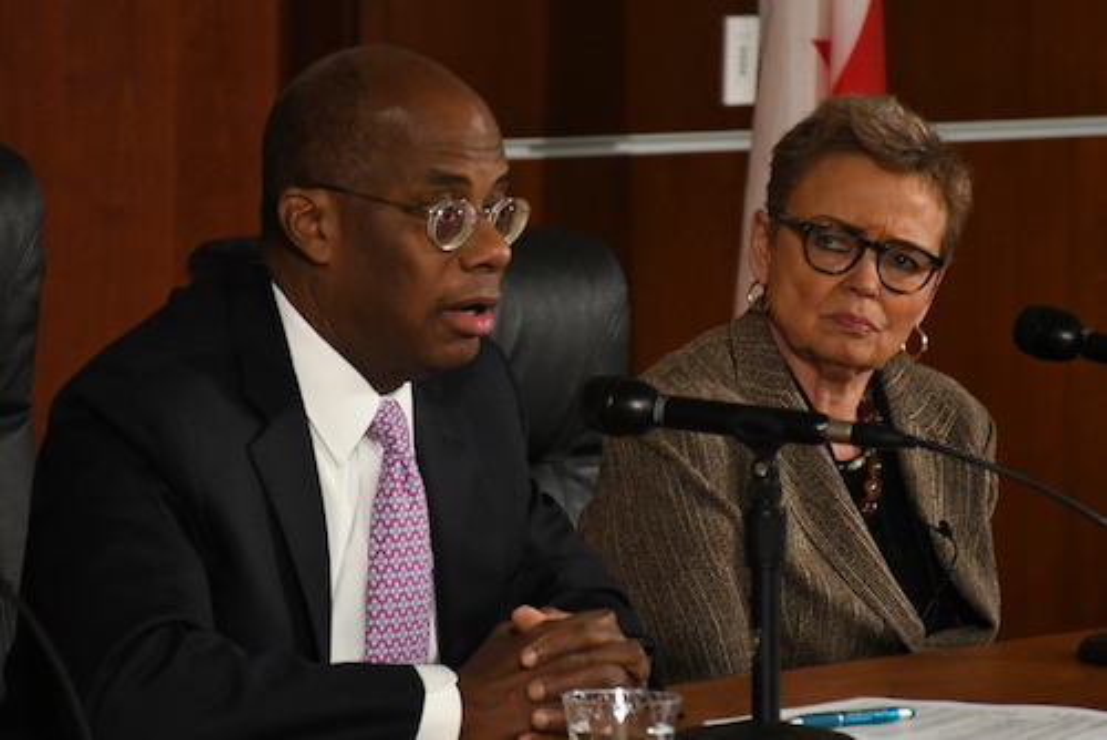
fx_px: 7138
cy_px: 370
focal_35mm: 232
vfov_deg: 5.9
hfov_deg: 8.9
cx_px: 554
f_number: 5.6
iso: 6400
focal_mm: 116
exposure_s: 1/100
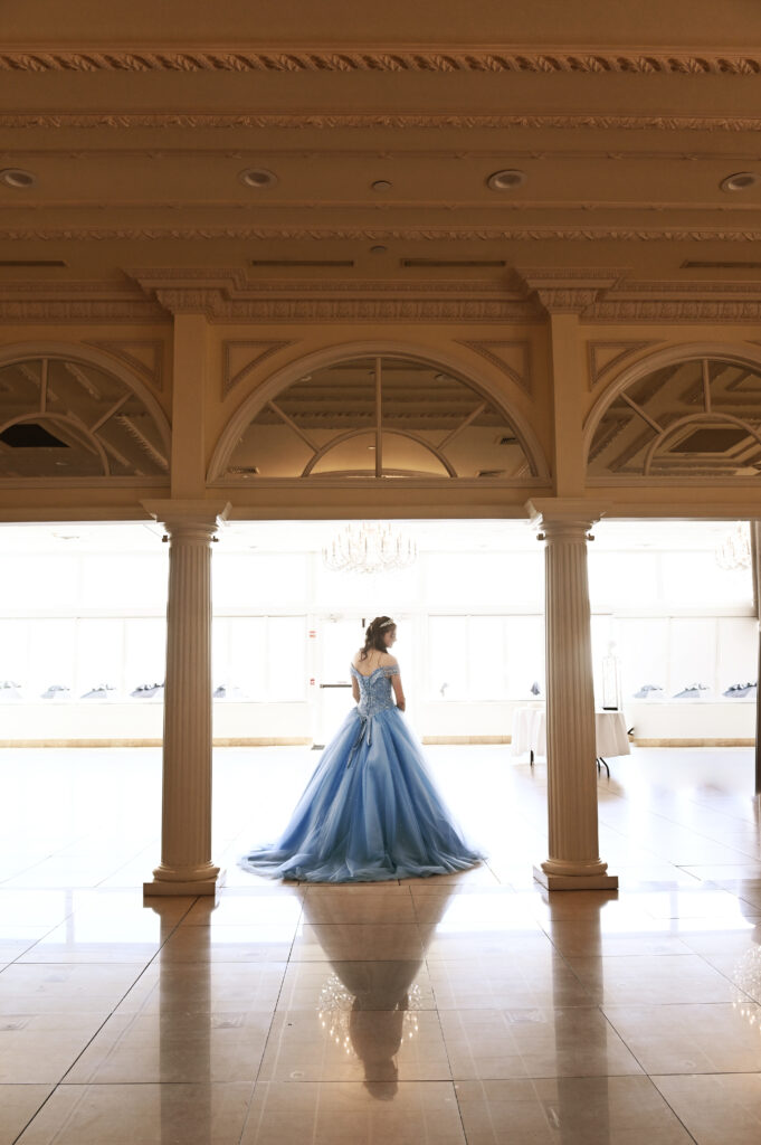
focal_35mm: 29
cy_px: 572
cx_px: 380
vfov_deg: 63.7
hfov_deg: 44.9
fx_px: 921
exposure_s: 1/100
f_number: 6.3
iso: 1000
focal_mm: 29
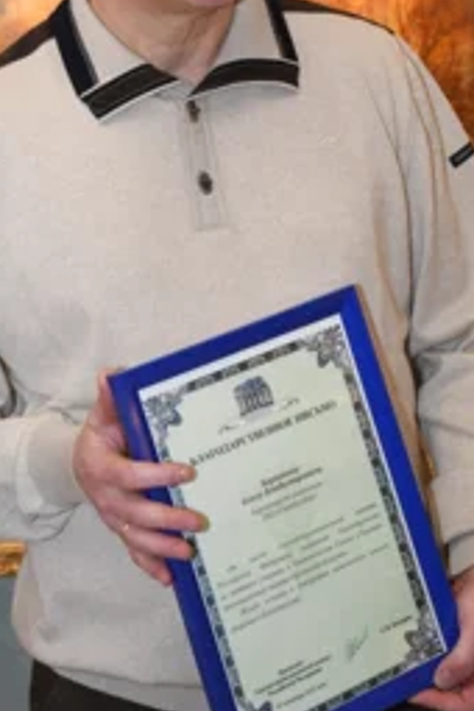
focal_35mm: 105
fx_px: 2074
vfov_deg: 19.4
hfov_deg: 13.0
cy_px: 223
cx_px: 233
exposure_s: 1/160
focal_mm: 45
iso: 3200
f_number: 5.6
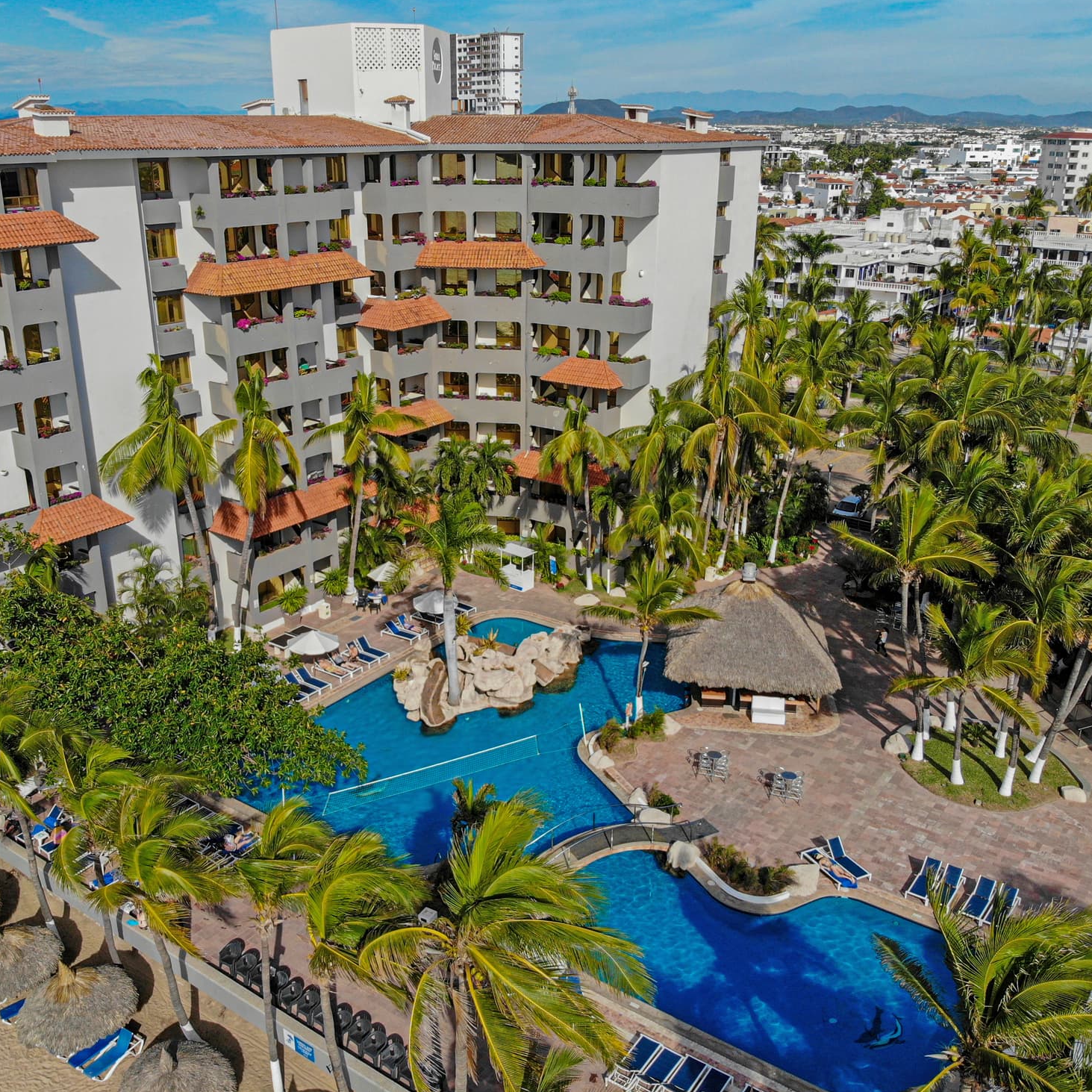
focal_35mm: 29
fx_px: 1035
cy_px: 542
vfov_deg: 55.6
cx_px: 481
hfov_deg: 55.5
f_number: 2.8
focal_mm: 4.5
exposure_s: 1/1087
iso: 100
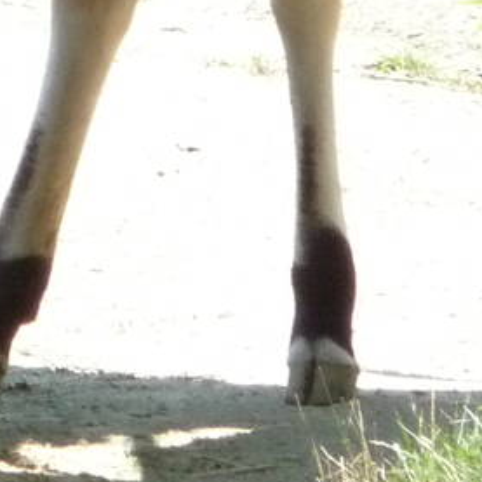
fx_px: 22512
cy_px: -299
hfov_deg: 1.2
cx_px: -322
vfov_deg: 1.2
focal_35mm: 1429
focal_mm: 47
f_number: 4.9
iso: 400
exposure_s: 1/400
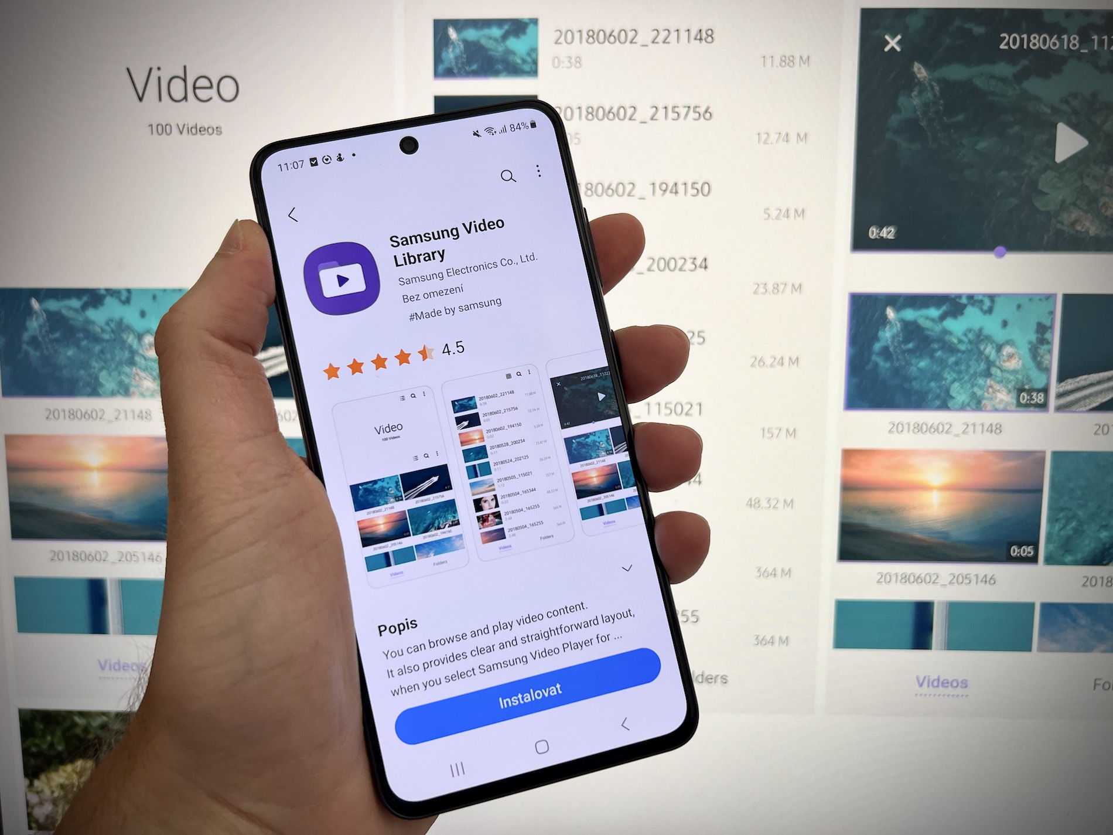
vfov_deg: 53.1
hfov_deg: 67.3
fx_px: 836
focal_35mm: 26
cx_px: 556
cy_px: 418
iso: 64
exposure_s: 1/120
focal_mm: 5.7
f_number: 1.5
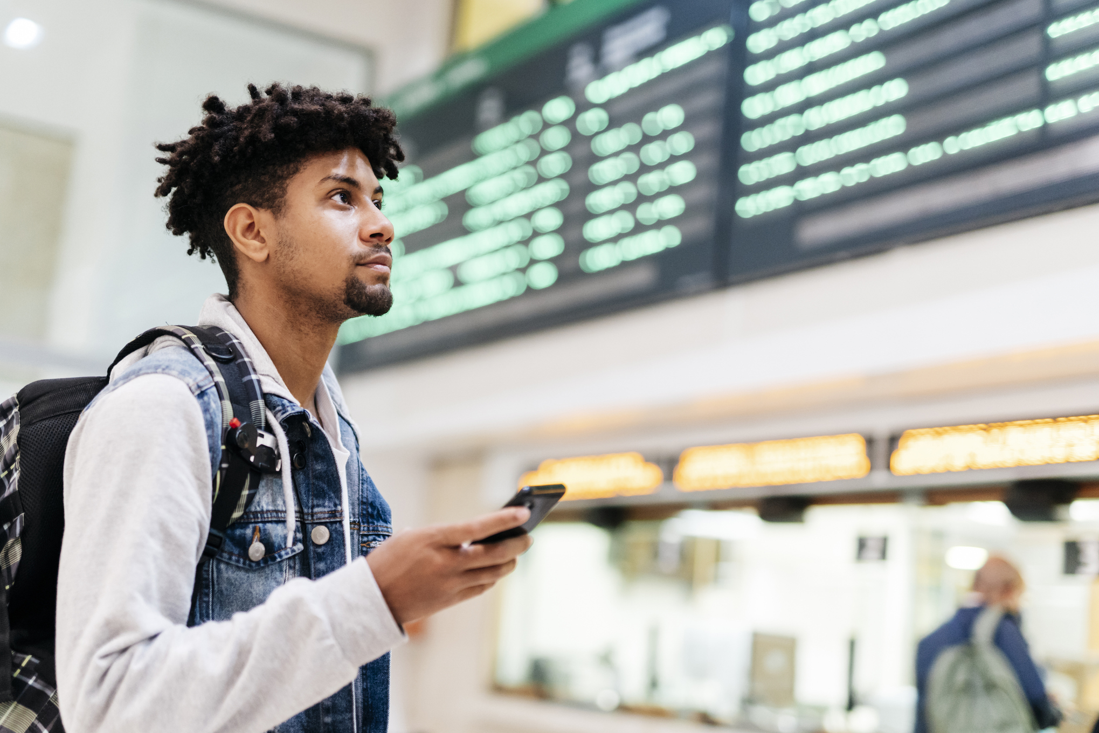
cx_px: 532
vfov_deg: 26.0
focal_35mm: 52
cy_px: 366
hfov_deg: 38.2
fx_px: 1588
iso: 2000
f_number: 1.4
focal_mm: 50
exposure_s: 1/640
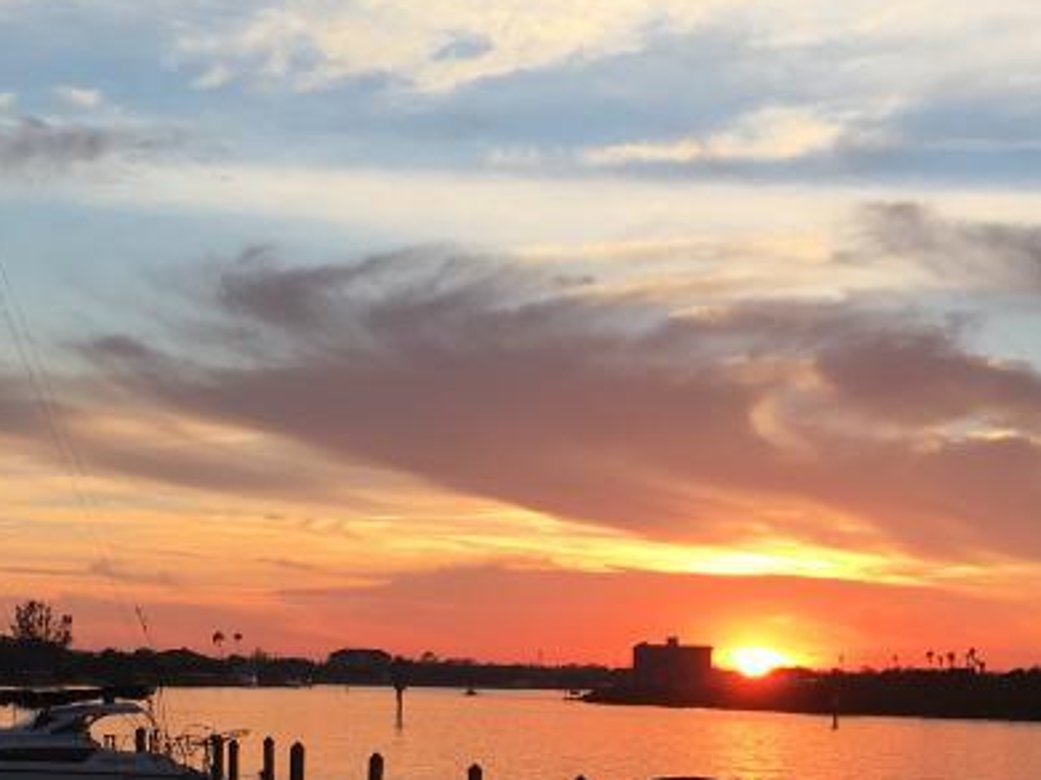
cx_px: 583
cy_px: 817
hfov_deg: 25.6
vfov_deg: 18.7
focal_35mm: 76
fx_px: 2285
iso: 25
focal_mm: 4.15
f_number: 2.2
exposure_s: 1/315
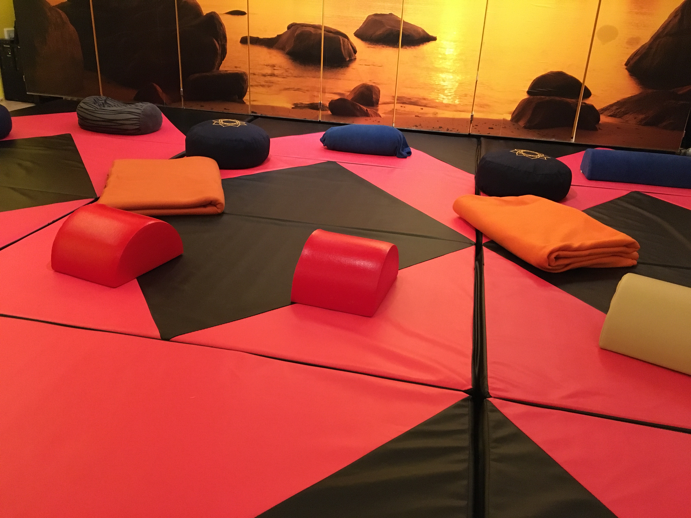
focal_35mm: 29
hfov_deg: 61.7
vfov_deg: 48.2
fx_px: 579
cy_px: 259
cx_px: 346
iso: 320
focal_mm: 4.15
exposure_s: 1/17
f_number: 2.2
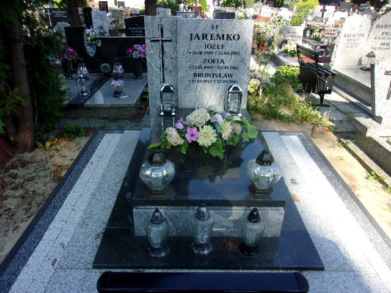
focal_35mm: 27
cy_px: 146
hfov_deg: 65.3
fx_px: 305
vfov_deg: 51.4
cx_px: 196
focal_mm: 4.9
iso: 80
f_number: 3
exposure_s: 1/340
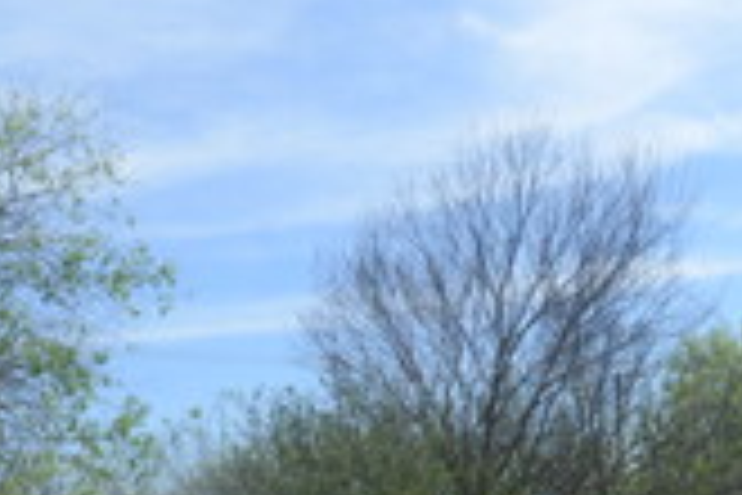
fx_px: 1360
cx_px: 283
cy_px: 551
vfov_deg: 19.7
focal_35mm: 66
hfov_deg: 30.4
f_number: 8
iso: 100
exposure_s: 1/250
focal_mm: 17
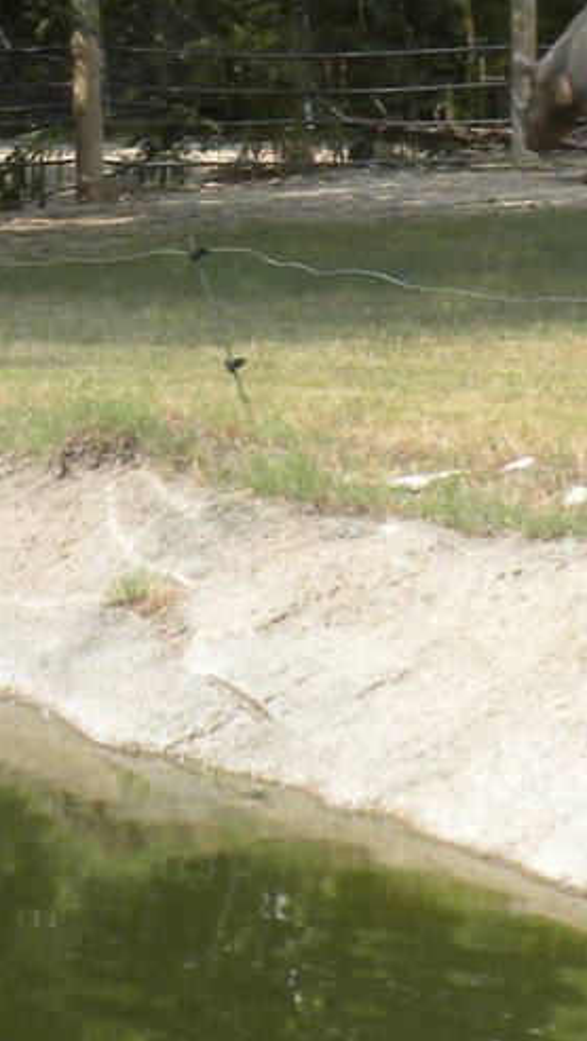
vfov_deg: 10.1
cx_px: 217
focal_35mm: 212
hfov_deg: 5.7
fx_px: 5855
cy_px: 15
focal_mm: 10.7
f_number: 4.7
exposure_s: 1/108
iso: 64
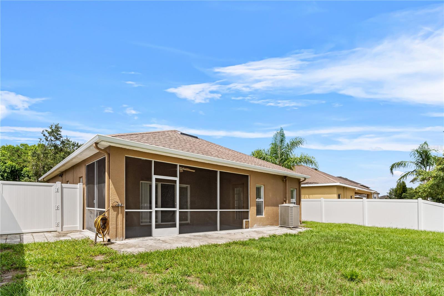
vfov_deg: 70.4
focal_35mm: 17
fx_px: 210
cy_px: 148
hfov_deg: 93.3
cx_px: 222
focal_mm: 17
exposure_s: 1/250
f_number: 7.1
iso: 160
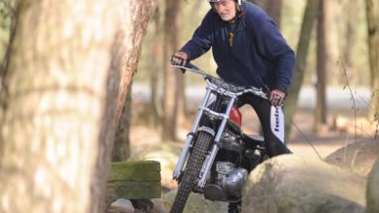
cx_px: 233
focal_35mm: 270
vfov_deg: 4.5
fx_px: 2713
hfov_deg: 8.0
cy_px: 90
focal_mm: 200
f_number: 3.2
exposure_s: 1/400
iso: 250
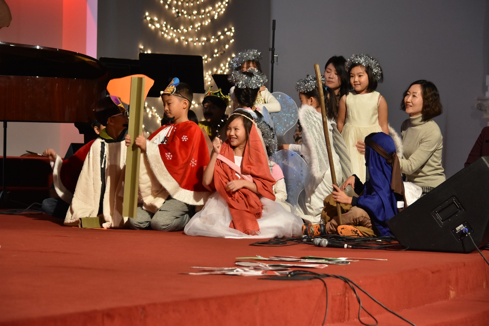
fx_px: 1630
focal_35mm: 120
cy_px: 163
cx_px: 244
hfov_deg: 17.1
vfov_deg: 11.4
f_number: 4.5
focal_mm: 80
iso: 1600
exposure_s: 1/100
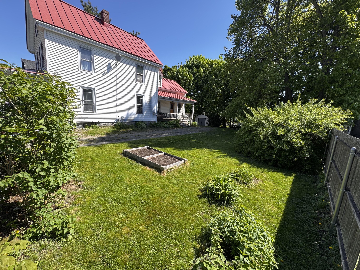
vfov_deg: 85.7
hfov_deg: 102.1
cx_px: 180
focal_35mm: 14
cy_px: 135
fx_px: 146
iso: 40
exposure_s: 1/253
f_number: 2.2
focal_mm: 2.22
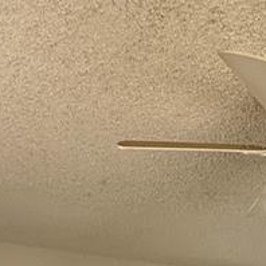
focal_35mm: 75
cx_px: 308
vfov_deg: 15.9
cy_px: 580
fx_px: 652
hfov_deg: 21.6
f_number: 2.2
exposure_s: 1/99
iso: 160
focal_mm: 2.22
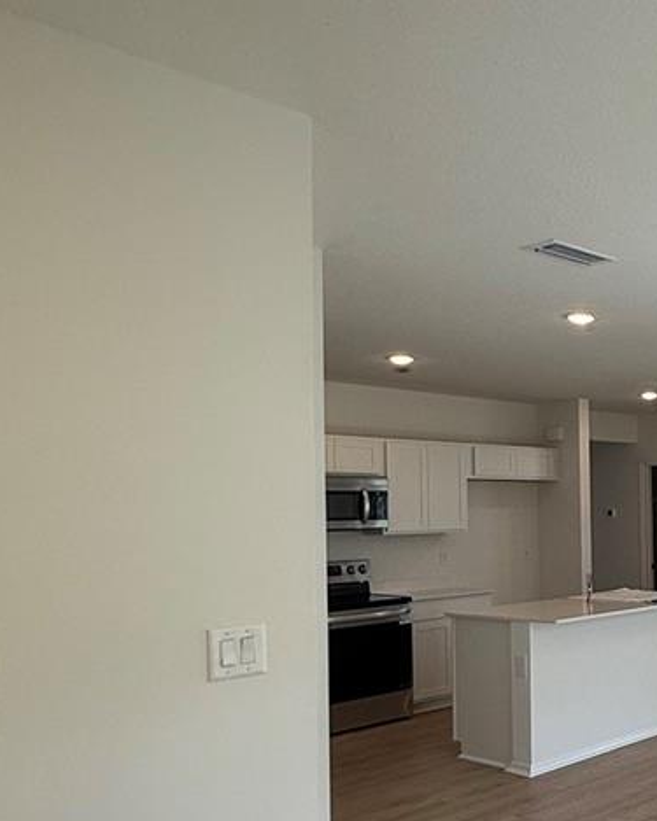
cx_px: 767
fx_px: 851
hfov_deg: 34.7
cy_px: 504
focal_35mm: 35
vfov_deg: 51.1
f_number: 2.2
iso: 64
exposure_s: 1/156
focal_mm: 2.22
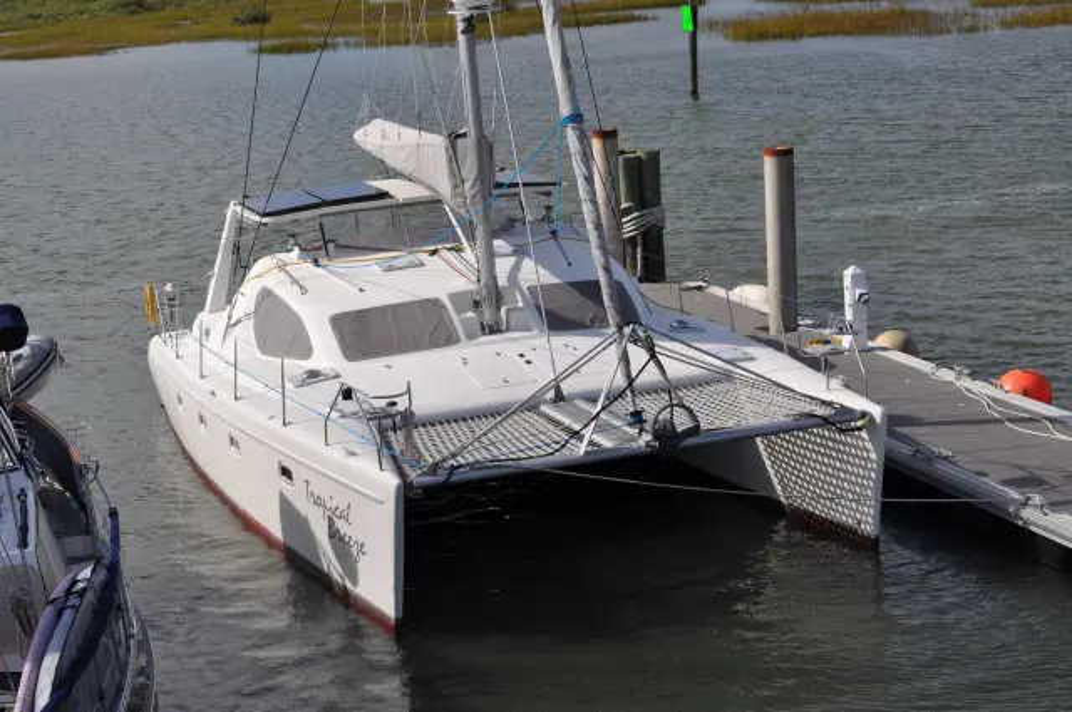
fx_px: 1963
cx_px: 536
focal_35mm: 66
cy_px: 356
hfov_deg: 30.5
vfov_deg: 20.6
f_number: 11
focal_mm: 44
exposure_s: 1/500
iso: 200
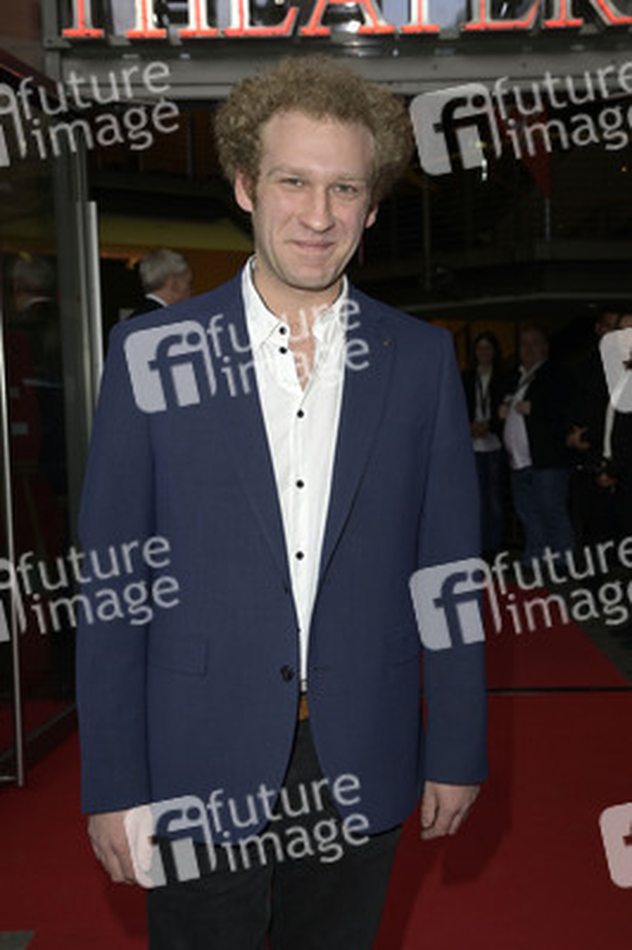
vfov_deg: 50.7
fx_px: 1002
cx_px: 316
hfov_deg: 35.0
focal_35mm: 38
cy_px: 475
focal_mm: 38
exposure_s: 1/250
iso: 640
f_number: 6.3
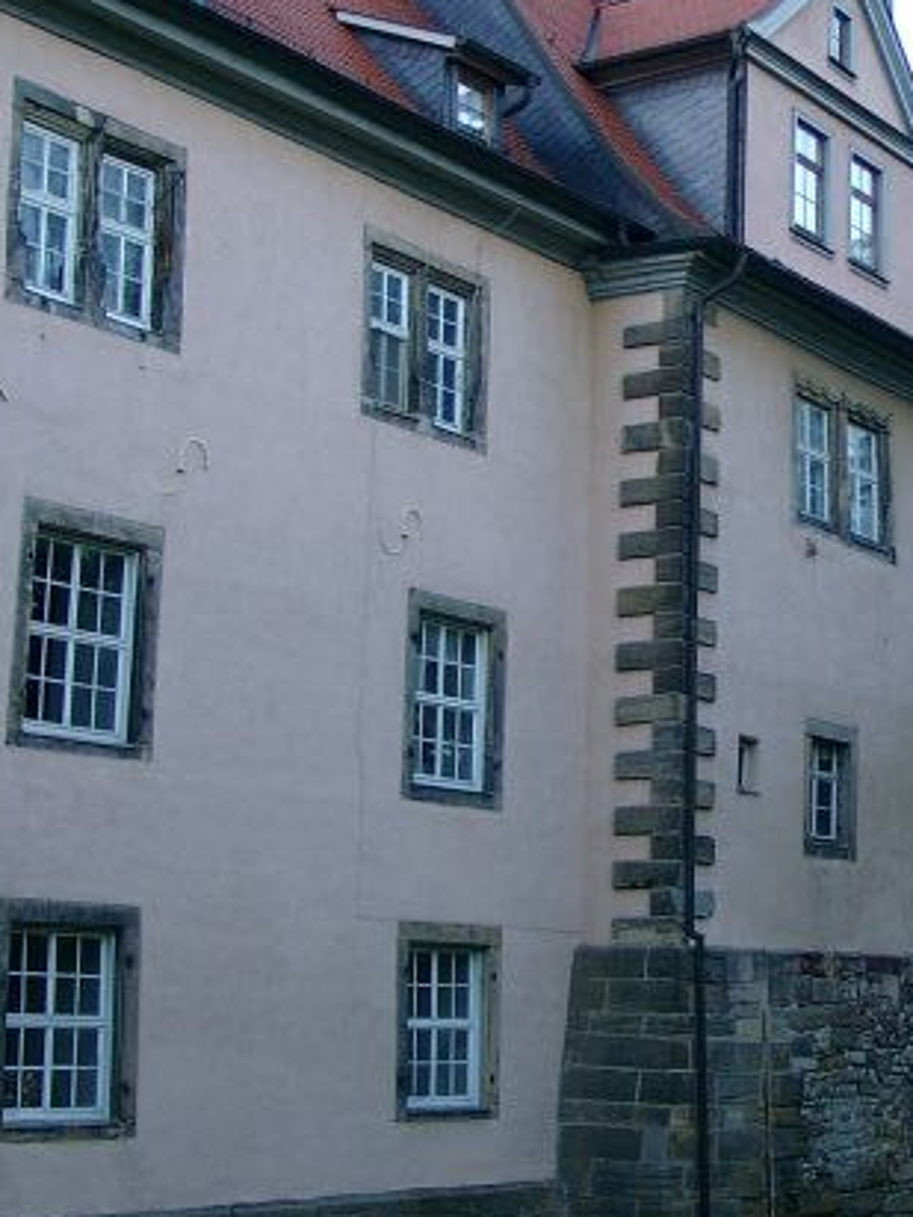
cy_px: 544
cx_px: 860
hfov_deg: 21.6
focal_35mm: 66
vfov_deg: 29.4
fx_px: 2321
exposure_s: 1/75.5
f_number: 2
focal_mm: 7.13
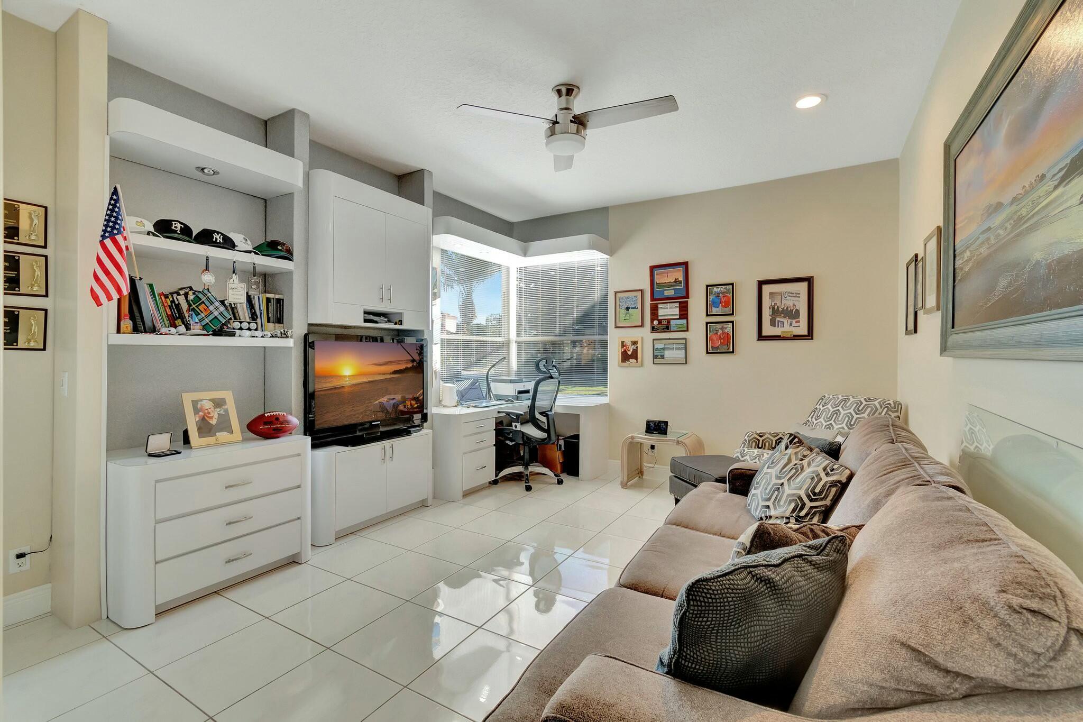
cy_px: 361
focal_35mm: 15
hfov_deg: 100.4
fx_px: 451
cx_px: 542
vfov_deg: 77.3
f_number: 8
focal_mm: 10
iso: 1000
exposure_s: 1/30
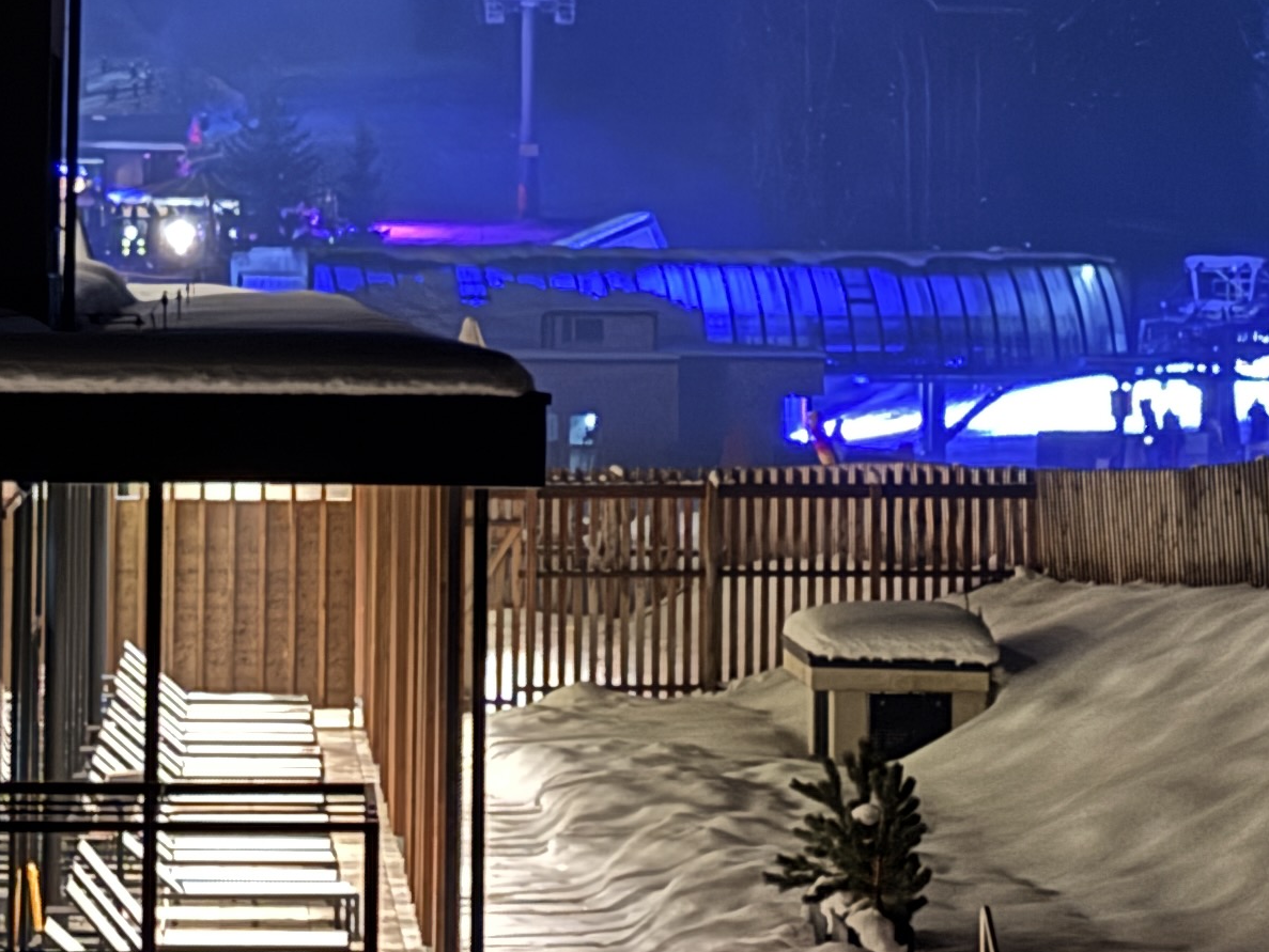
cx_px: 459
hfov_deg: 12.1
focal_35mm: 163
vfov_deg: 9.0
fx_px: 5977
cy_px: -186
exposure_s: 1/2
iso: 400
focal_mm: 6.76
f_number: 1.78
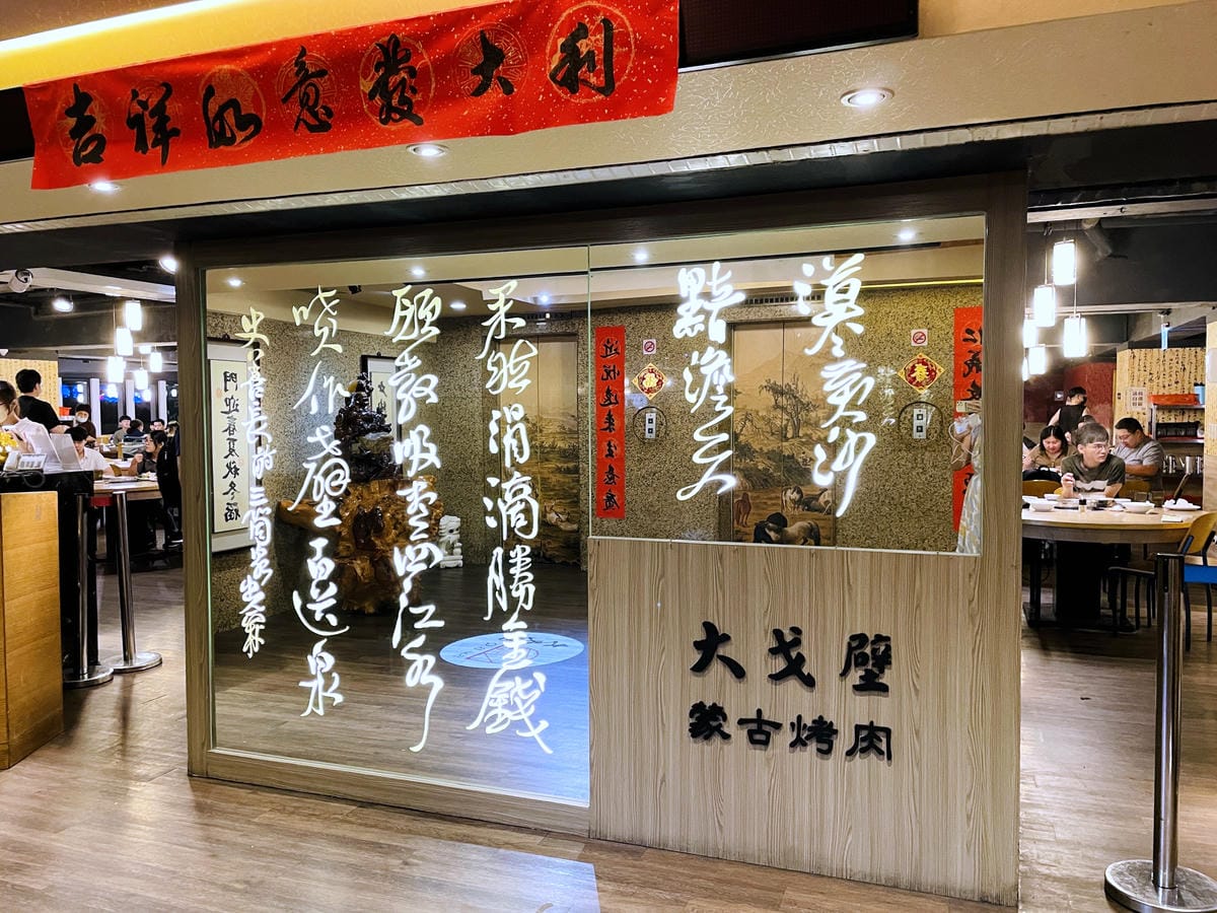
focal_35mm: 26
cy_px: 456
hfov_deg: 67.3
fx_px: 914
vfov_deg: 53.1
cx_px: 608
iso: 320
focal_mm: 4.2
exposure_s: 1/60
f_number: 1.6
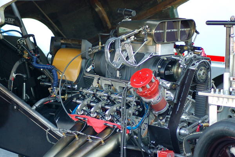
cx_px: 118
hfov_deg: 16.1
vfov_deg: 10.7
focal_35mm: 128
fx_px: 832
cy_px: 78
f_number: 4.2
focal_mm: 85
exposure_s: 1/125
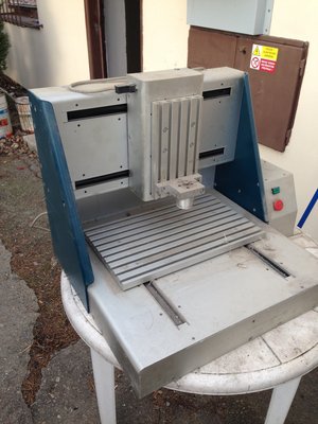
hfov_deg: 42.9
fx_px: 404
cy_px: 212
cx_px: 159
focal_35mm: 33
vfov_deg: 55.4
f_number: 2.4
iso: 50
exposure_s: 1/301
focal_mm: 4.12
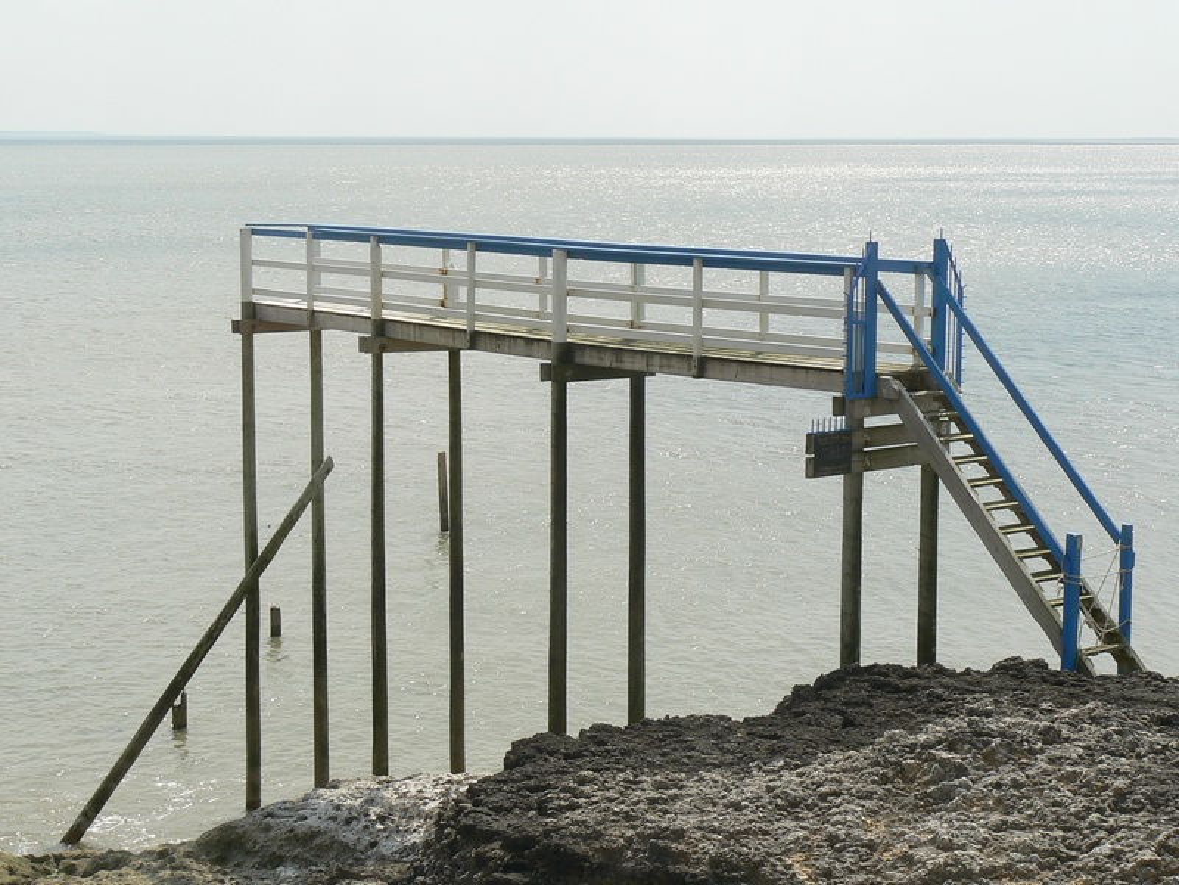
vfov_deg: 20.2
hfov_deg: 26.7
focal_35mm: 73
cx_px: 590
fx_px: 2486
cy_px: 442
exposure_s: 1/500
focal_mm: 10.1
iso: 80
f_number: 8
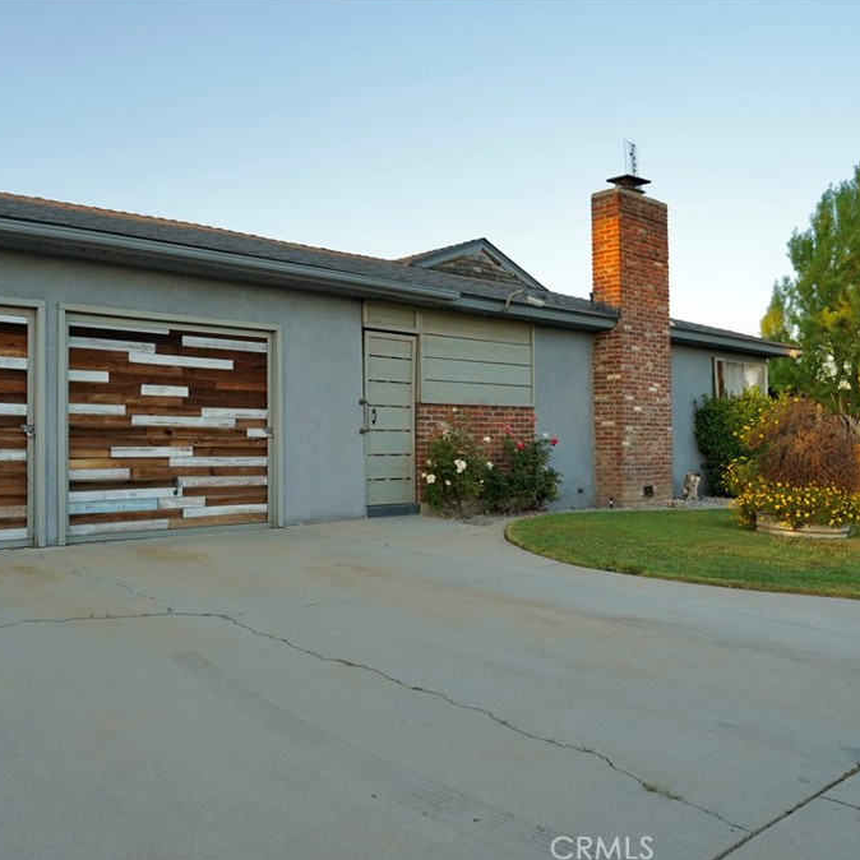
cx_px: 290
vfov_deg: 52.5
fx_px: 871
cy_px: 431
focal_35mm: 31
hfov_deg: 51.6
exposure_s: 1/200
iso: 640
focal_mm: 24
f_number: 8
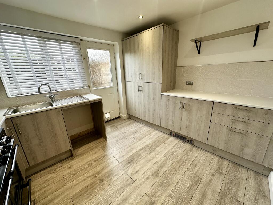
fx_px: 110
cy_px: 102
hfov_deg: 102.1
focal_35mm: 14
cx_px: 136
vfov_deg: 85.7
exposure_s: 1/99
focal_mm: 2.22
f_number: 2.2
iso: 80
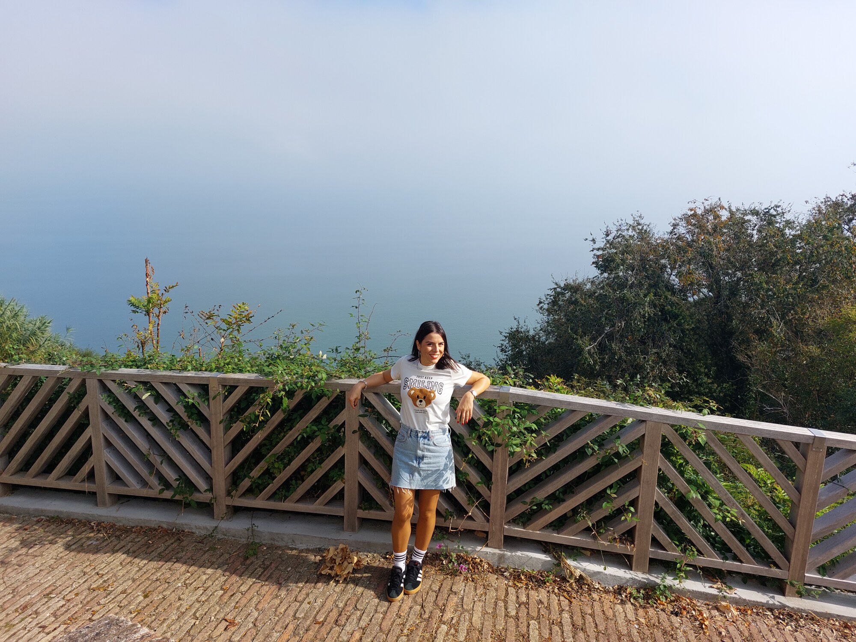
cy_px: 321
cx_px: 428
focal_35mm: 24
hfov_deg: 71.6
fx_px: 593
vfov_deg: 56.8
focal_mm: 5.23
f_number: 1.8
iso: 25
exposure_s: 1/1037
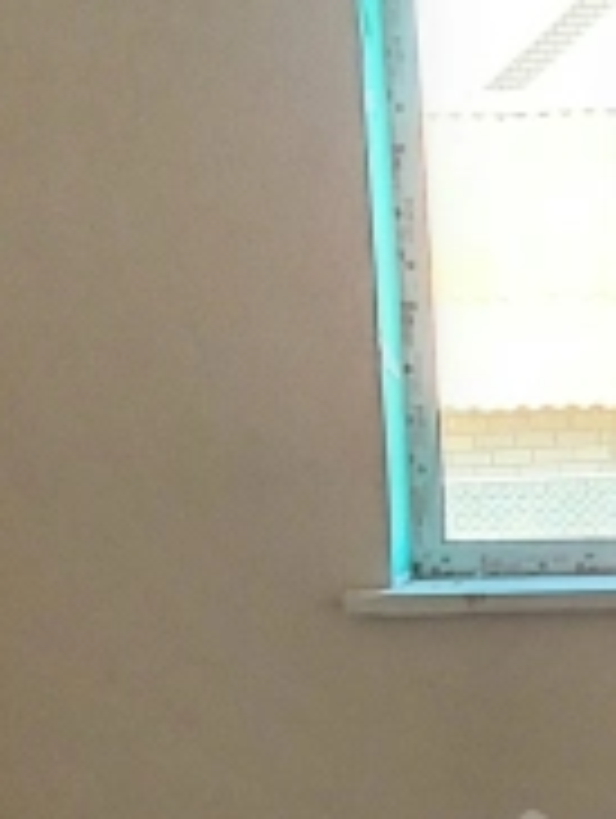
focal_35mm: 77
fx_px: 1823
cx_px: 800
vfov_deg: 23.9
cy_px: 864
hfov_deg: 17.9
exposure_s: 1/100
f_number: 2.2
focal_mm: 1.74
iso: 100
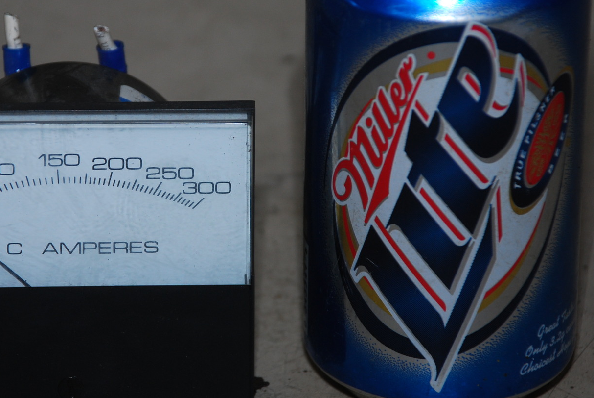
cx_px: 198
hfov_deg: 7.7
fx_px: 4426
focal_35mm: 268
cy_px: 160
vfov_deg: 5.1
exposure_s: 1/60
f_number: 5.6
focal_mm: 112
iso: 200
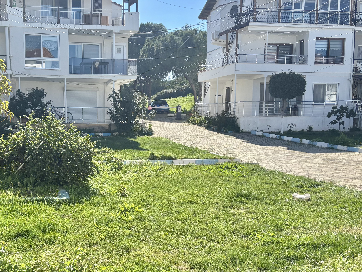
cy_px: 178
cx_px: 112
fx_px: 492
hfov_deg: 39.8
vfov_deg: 30.7
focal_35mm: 47
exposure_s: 1/2342
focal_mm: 5.96
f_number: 1.6
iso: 50
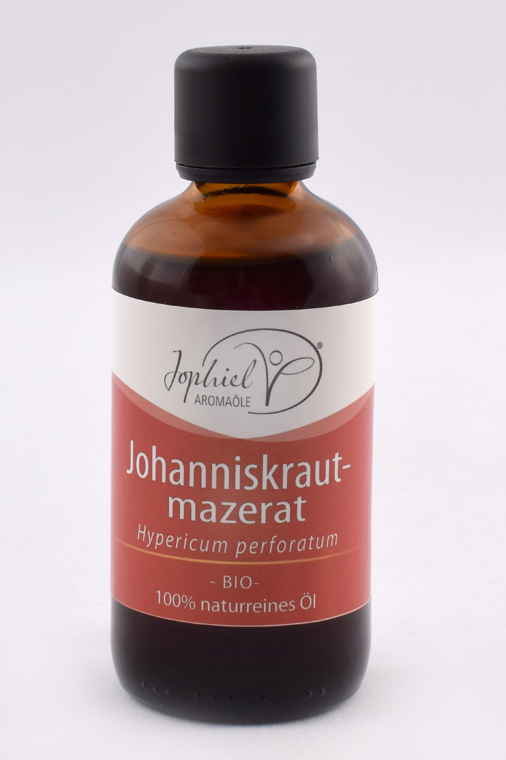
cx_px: 253
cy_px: 380
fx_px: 1265
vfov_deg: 33.4
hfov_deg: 22.6
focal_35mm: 60
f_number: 9
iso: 100
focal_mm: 40
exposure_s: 1/100
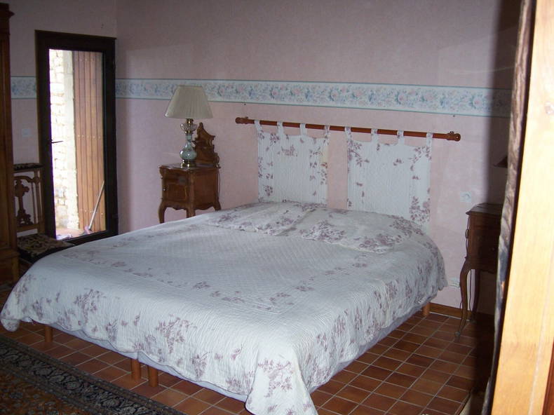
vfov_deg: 39.6
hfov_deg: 51.4
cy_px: 208
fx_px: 576
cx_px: 277
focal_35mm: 36
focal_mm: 6
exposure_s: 1/60
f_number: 3
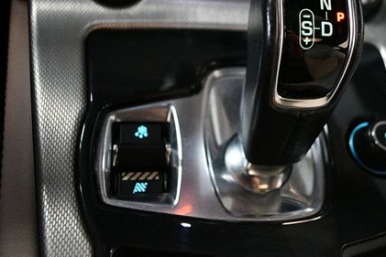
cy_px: 93
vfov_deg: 32.5
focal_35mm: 41
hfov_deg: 46.6
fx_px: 440
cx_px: 260
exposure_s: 1/60
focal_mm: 18
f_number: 3.5
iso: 5000
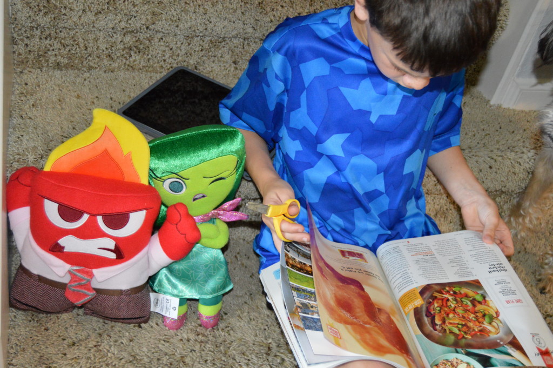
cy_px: 184
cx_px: 276
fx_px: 645
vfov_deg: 31.8
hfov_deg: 46.4
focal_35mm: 42
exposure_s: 1/60
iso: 2800
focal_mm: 28
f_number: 4
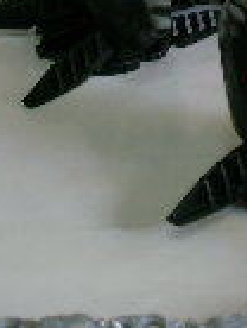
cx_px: 144
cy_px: -217
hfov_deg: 6.9
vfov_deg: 8.9
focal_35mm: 215
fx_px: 2039
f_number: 3.8
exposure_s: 1/45
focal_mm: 9.9
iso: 200
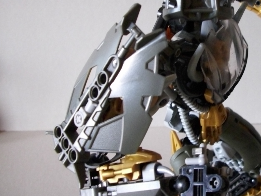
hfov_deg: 36.8
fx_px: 377
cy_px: 67
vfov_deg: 28.9
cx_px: 210
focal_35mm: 50
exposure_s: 1/30
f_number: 2.8
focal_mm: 6.2
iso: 200
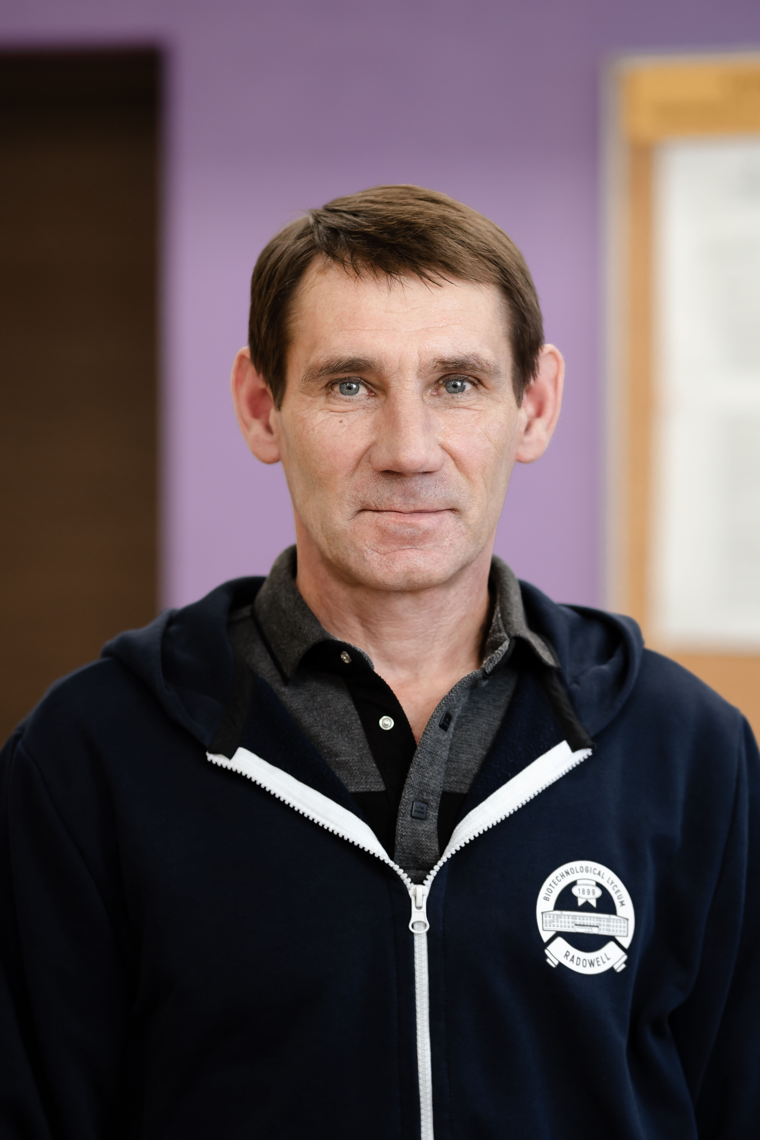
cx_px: 380
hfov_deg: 10.8
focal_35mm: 128
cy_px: 570
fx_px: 4037
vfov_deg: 16.1
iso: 400
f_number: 1.8
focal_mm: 85
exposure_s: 1/250
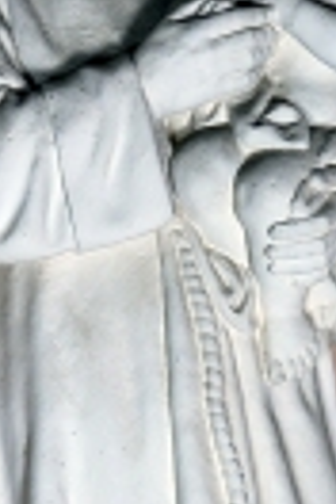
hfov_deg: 3.4
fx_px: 5712
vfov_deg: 5.0
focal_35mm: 408
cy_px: 466
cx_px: 237
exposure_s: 1/30
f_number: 16
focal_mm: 70
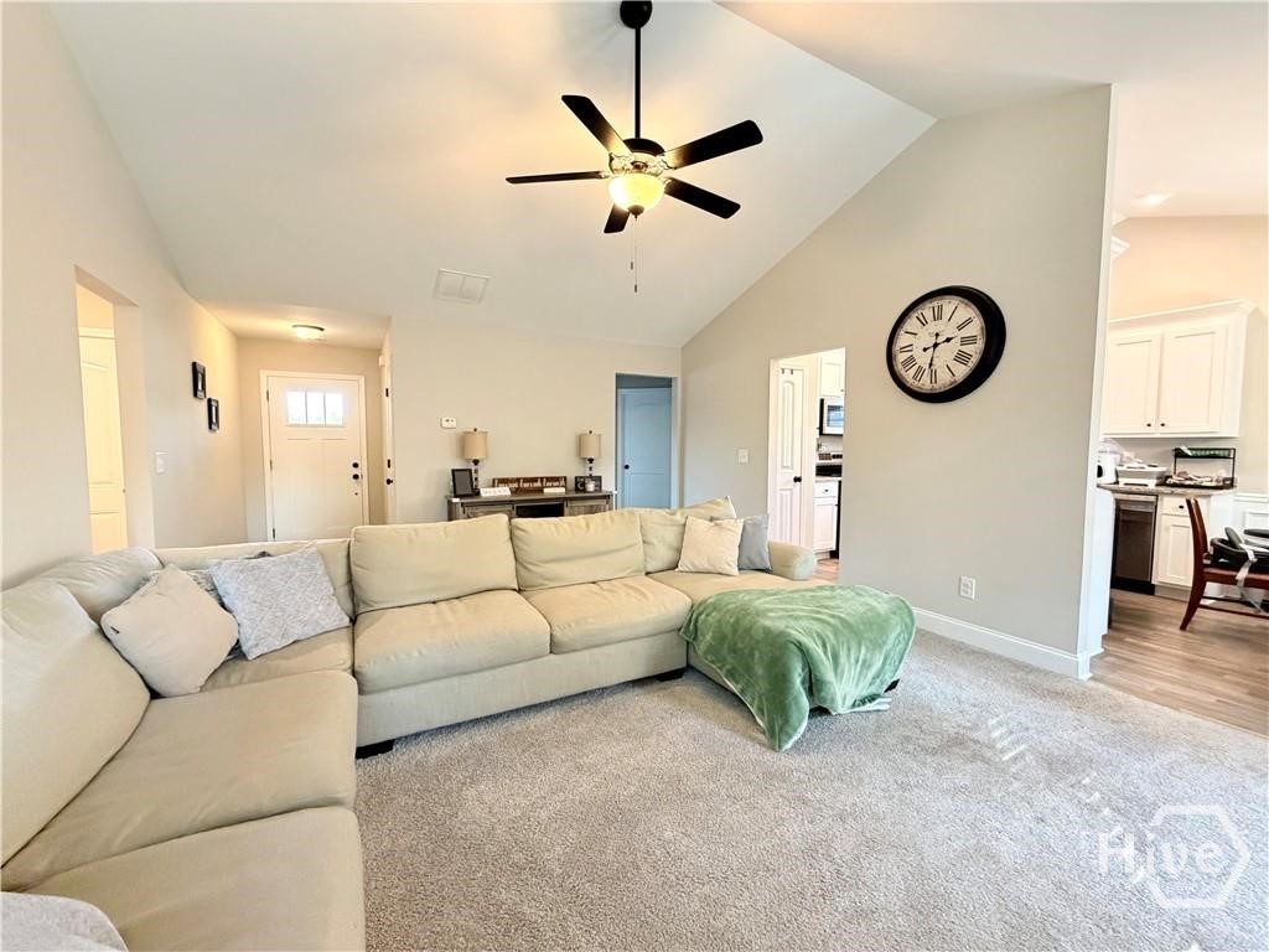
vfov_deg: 85.7
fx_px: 513
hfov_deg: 102.1
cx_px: 634
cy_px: 476
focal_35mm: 14
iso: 800
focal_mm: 2.22
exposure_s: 1/60
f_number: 2.2
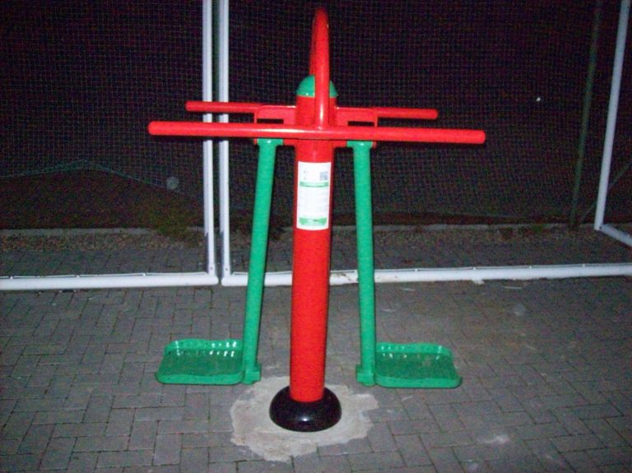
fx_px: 657
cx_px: 316
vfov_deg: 39.6
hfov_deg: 51.4
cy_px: 236
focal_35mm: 36
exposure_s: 1/128
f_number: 2.7
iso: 800
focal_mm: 6
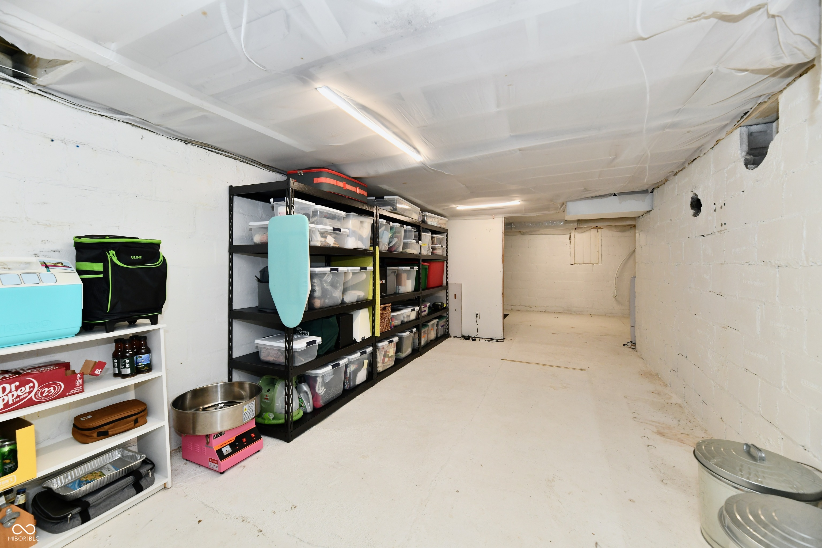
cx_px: 411
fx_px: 320
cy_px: 274
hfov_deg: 104.3
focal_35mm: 14
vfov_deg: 81.2
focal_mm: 14
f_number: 6.3
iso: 640
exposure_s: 1/80
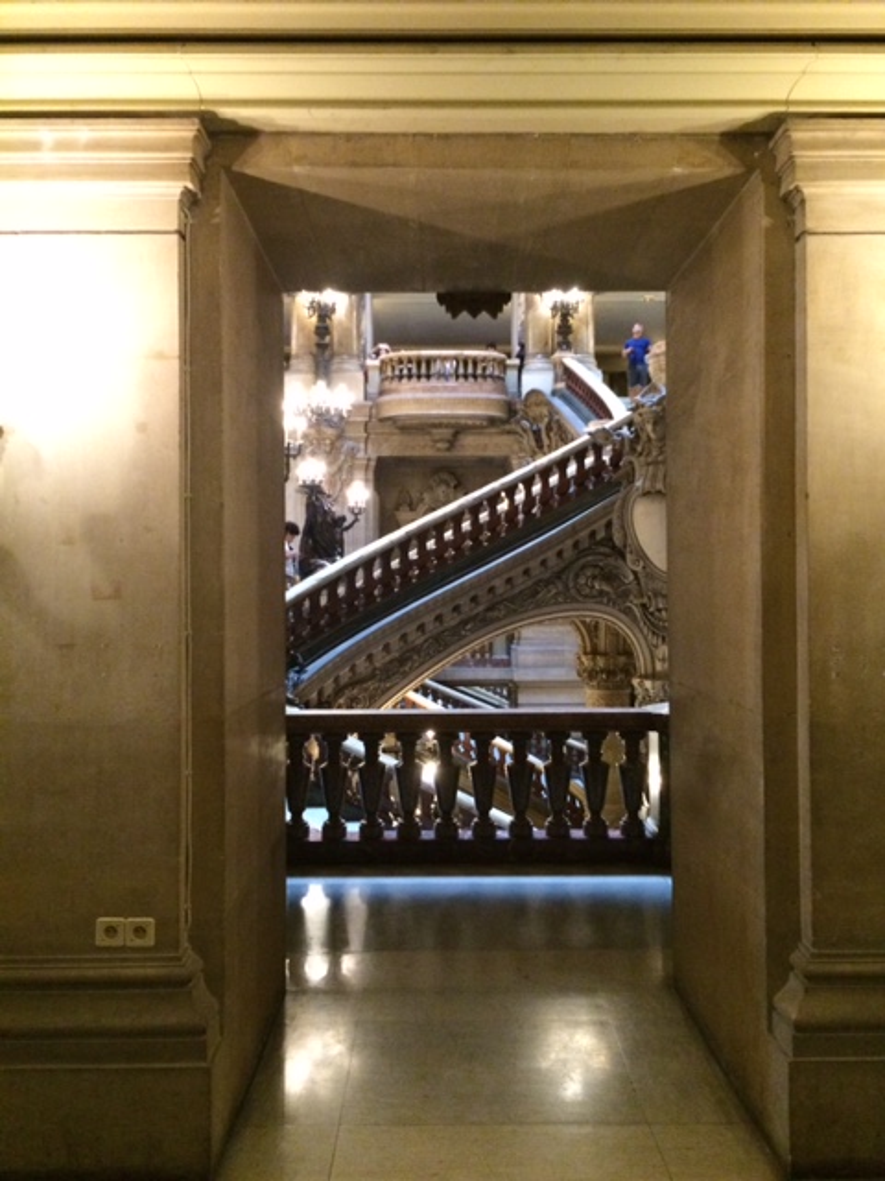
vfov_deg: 61.7
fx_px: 989
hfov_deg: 48.2
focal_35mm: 29
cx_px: 442
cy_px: 590
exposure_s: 1/17
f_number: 2.2
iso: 320
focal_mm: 4.15
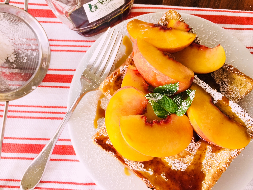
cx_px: 126
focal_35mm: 29
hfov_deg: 61.7
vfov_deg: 48.2
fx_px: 212
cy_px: 95
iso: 32
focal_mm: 4.15
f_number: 2.2
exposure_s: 1/30
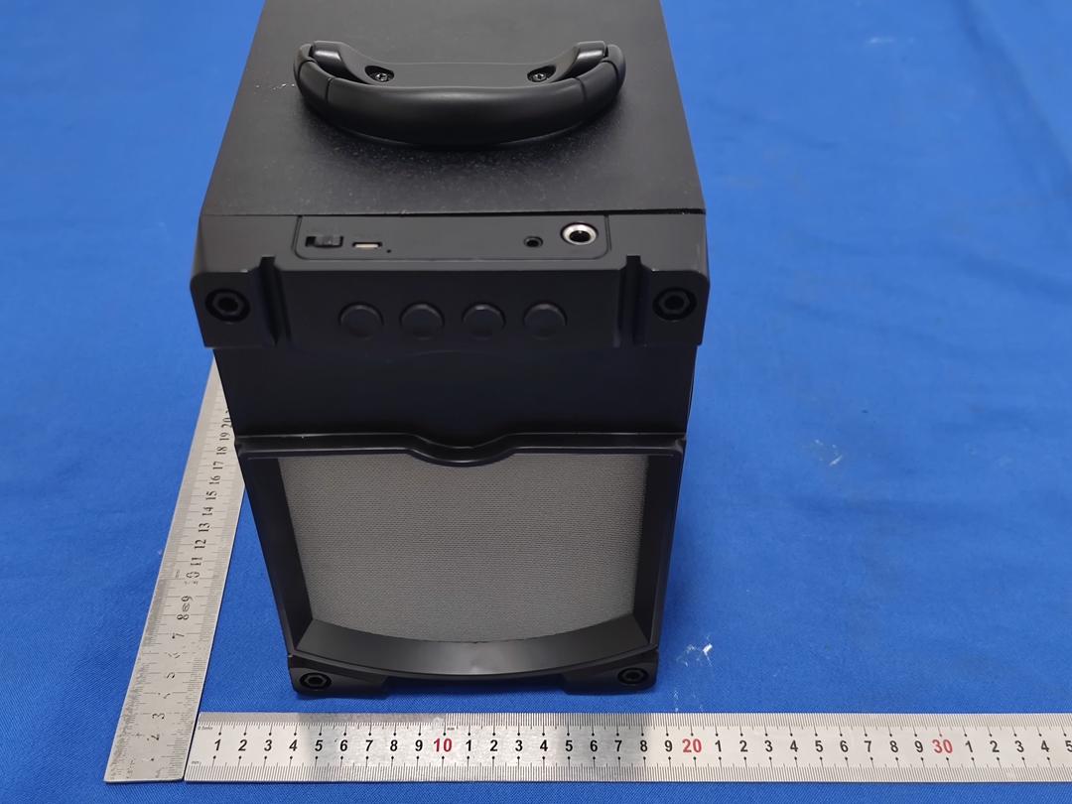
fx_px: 1115
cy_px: 402
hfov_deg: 51.4
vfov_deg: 39.7
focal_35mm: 36
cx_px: 536
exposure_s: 1/50
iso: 378
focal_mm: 6.78
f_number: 1.85
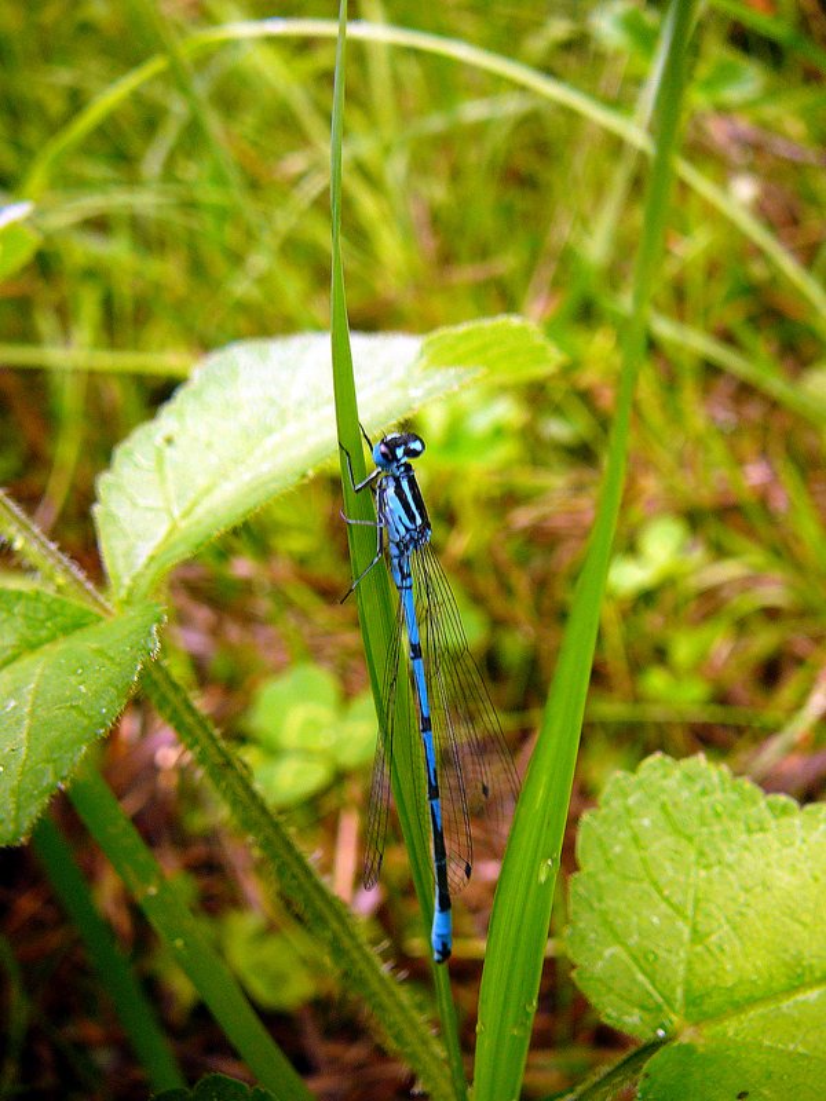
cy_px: 550
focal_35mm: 35
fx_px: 1114
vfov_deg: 52.6
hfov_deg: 40.7
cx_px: 413
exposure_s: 1/40
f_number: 2.8
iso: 100
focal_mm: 5.2
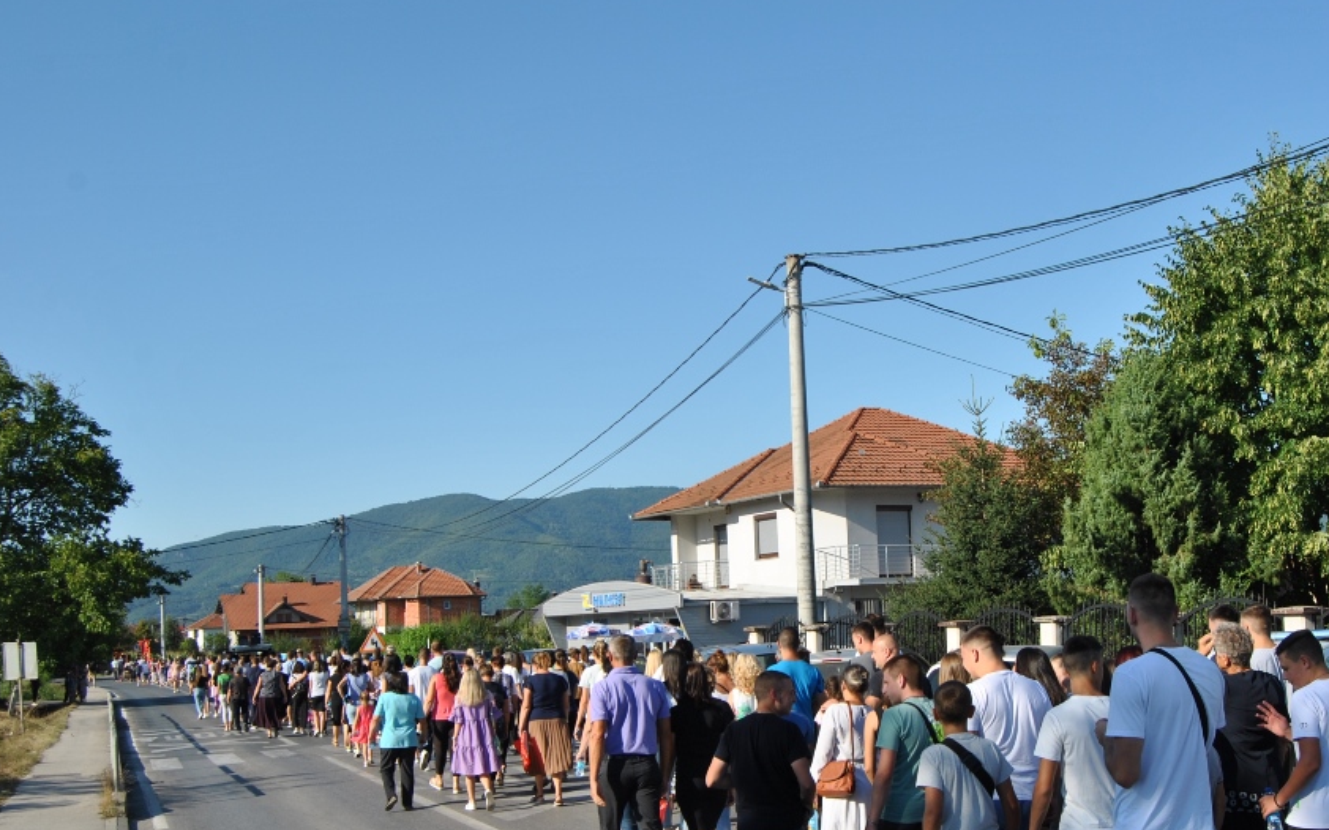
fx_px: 1485
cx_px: 783
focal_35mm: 41
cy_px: 522
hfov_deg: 48.0
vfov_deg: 31.1
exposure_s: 1/250
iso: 100
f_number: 8
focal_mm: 22
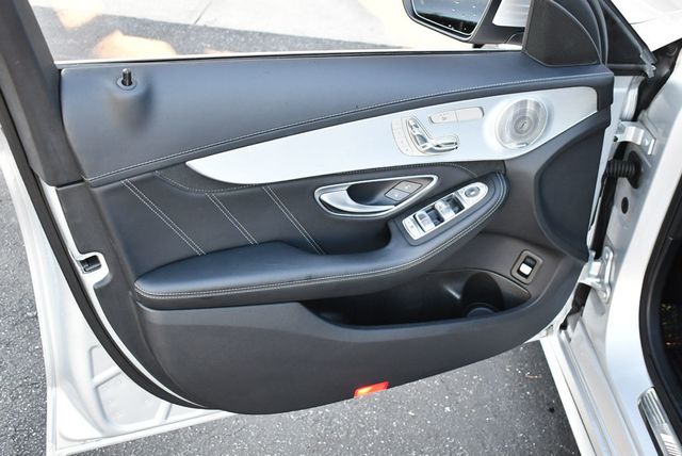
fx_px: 834
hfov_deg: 44.5
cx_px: 341
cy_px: 228
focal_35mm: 44
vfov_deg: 30.6
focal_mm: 22
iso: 800
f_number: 3.8
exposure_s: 1/200
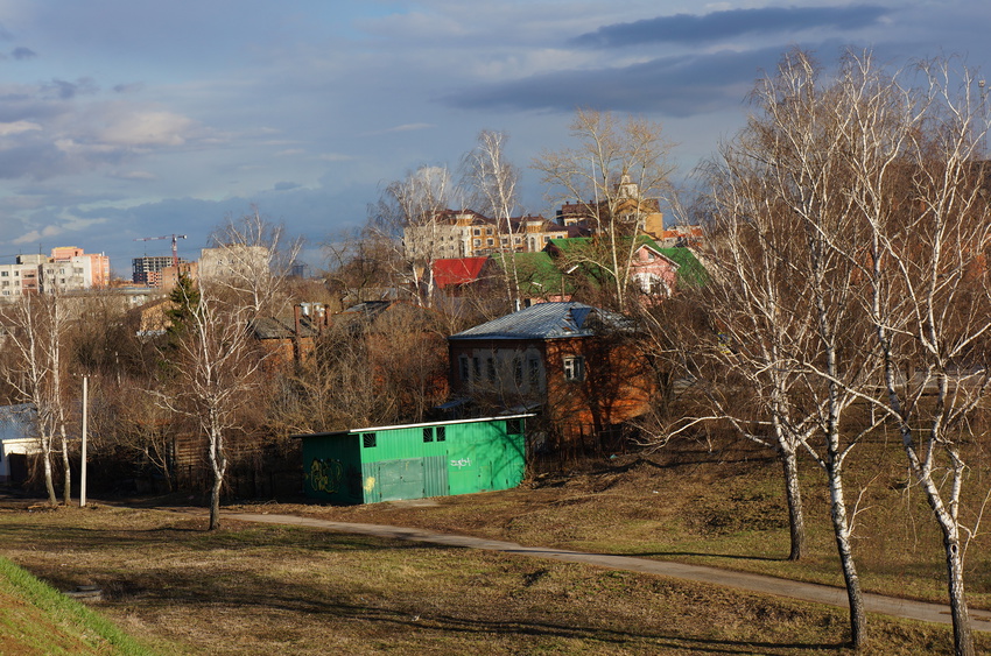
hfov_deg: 24.7
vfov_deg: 16.5
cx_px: 496
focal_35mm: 82
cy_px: 328
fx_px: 2266
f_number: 8
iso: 100
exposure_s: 1/200
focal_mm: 55
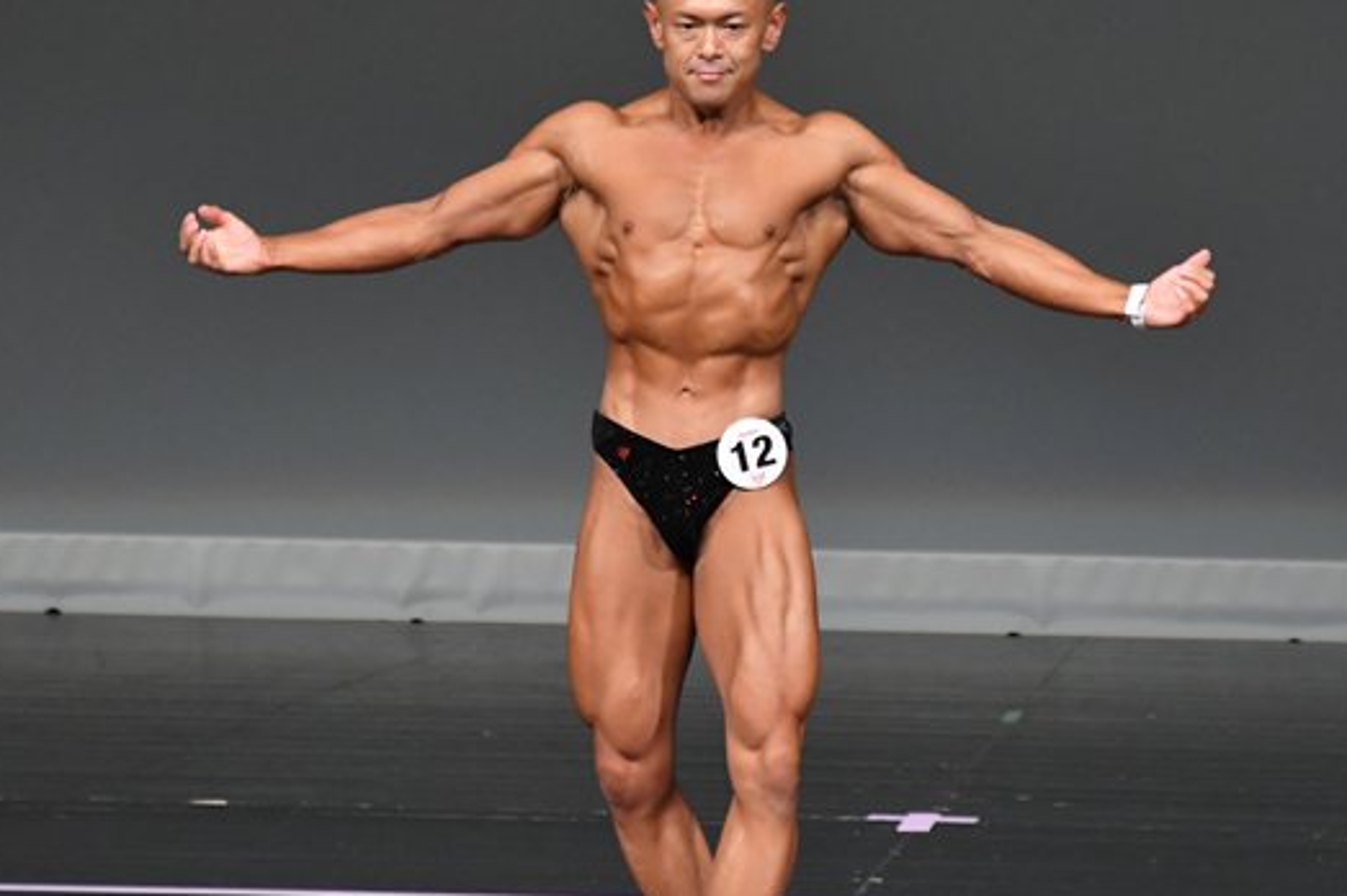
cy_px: 497
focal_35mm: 556
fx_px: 20790
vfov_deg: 2.5
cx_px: 774
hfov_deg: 3.7
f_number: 5.6
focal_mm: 250
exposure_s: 1/400
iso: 4000
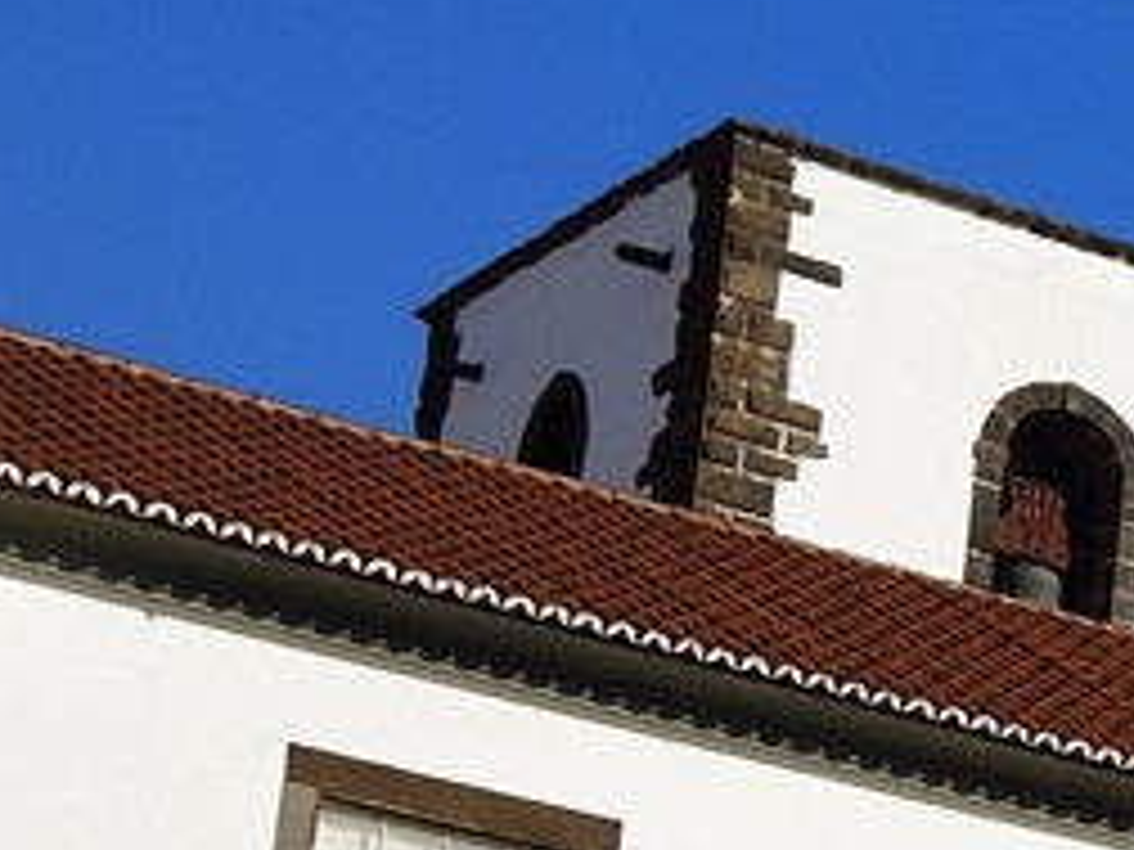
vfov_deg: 7.5
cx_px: 3483
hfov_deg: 8.4
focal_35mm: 195
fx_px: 6388
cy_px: 1313
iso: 200
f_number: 10
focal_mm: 32
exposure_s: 1/800
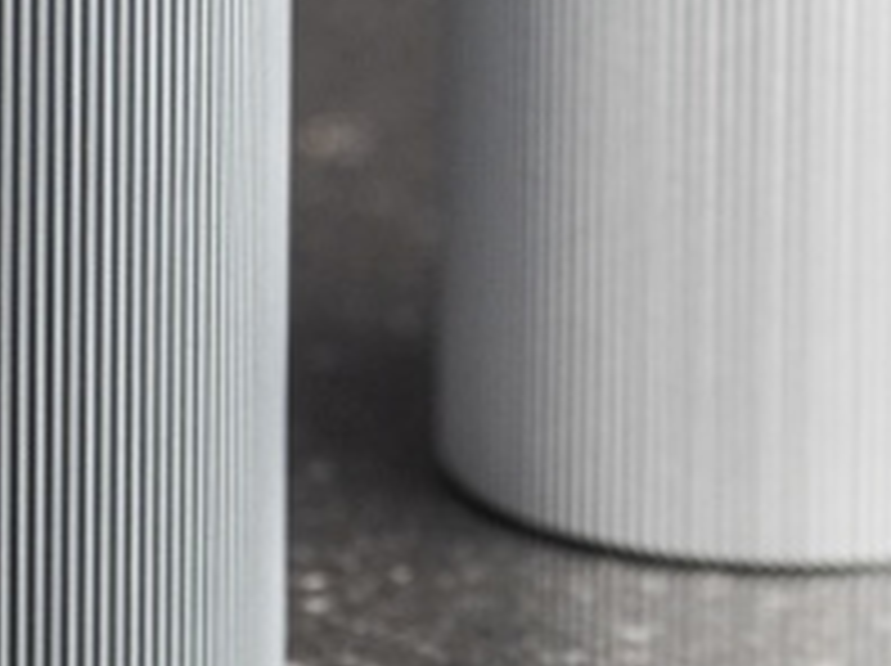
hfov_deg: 3.9
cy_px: -164
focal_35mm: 503
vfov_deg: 2.9
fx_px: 12931
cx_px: 256
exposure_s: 1/80
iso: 200
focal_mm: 64
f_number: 3.5
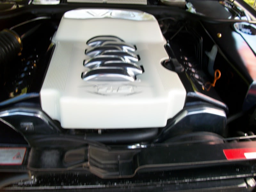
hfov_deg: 54.0
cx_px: 128
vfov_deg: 41.8
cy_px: 96
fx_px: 251
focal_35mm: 34
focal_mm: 5.7
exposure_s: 1/128
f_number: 2.9
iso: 80
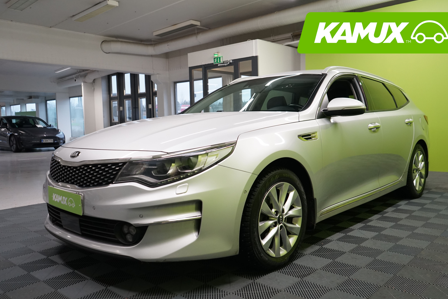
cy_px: 157
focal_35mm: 30
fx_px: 373
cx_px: 237
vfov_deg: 43.6
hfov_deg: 61.9
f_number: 4.5
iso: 1600
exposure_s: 1/50
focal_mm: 28
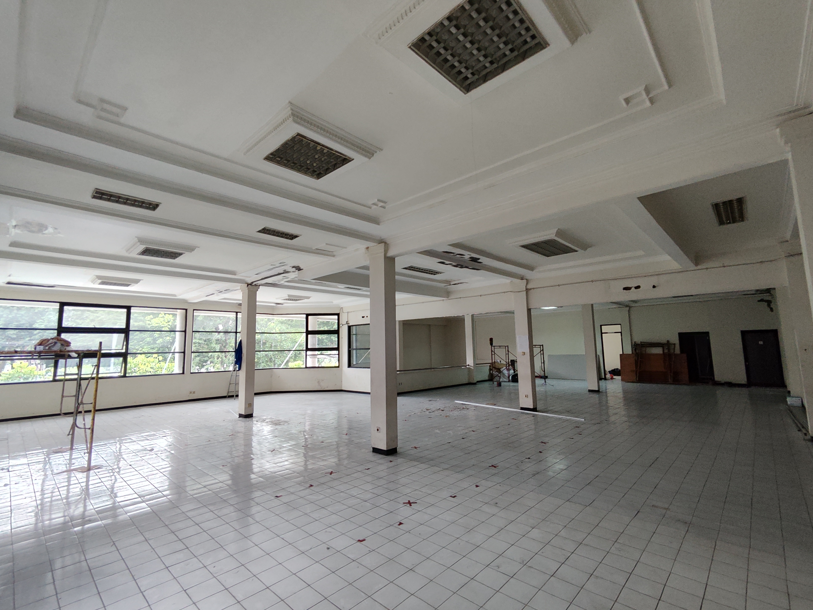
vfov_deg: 78.2
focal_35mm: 16
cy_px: 305
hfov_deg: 94.5
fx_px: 376
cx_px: 406
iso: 136
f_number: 2.2
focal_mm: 1.65
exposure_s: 1/50
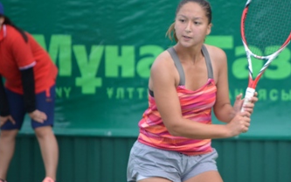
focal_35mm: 440
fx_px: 3489
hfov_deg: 4.8
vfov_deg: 3.0
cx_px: 204
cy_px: 94
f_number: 5.6
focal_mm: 200
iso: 800
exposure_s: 1/1000
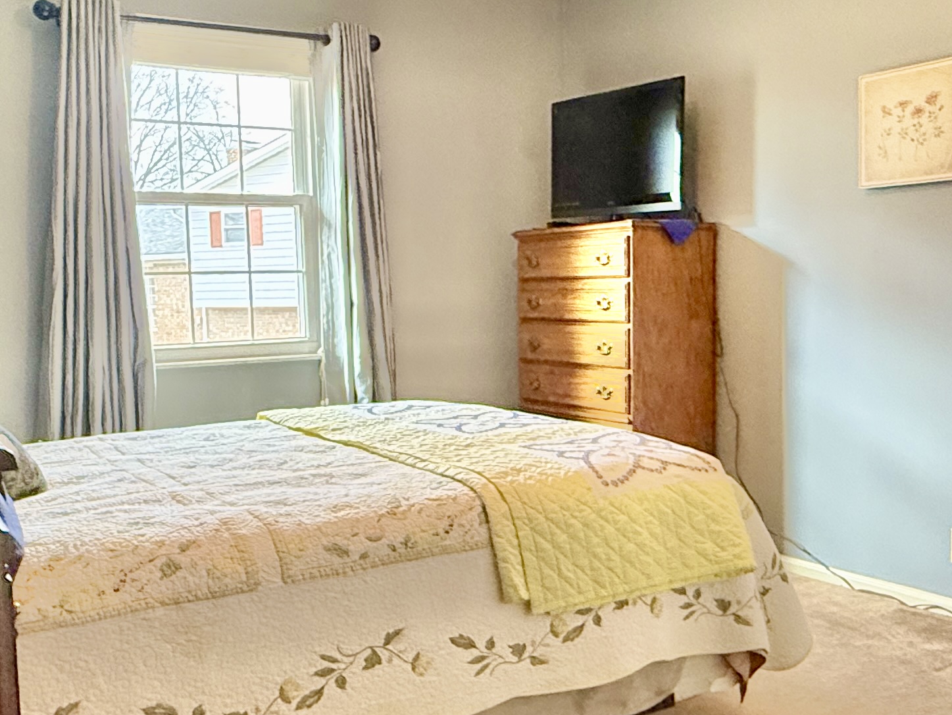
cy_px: 384
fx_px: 1073
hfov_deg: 47.8
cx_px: 495
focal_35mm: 39
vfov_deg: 36.8
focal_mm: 2.22
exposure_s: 1/120
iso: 640
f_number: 2.2
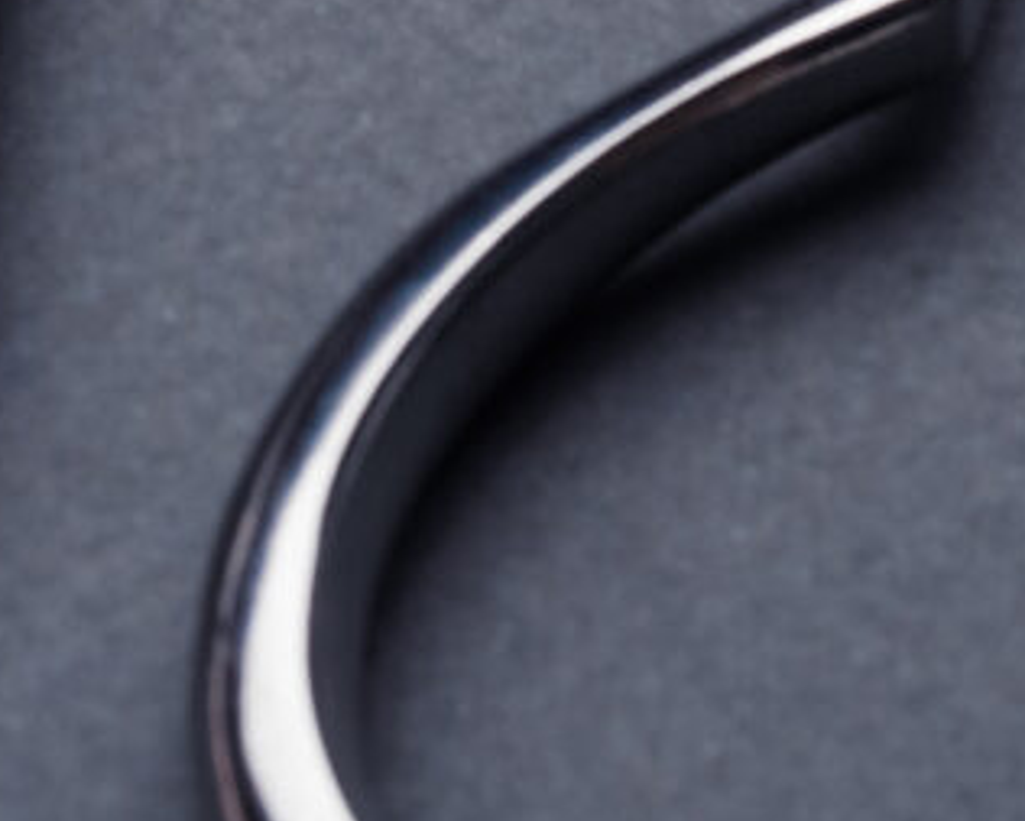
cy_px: -599
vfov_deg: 4.0
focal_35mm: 380
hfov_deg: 5.1
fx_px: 11531
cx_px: 1301
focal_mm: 50
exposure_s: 1/250
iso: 250
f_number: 11
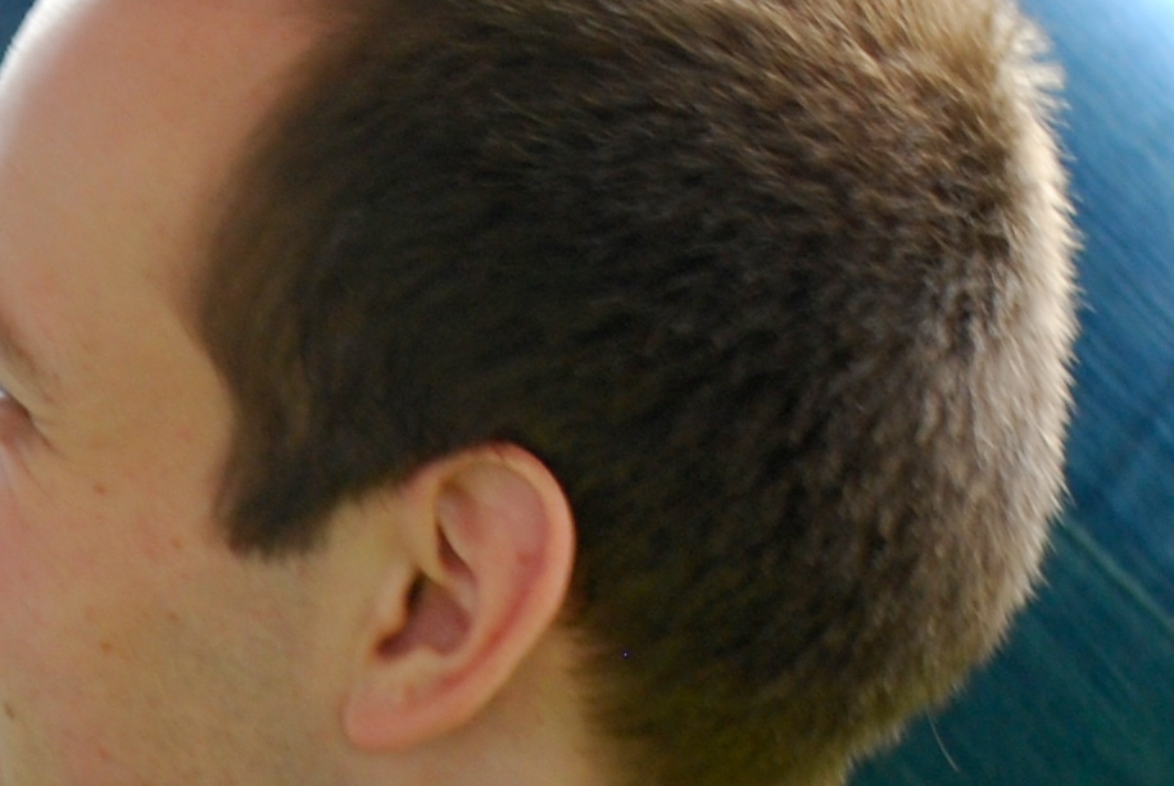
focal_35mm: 349
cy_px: 350
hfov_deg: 5.8
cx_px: -544
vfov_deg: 4.0
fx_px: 11401
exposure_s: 1/30
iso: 220
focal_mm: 55
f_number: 4
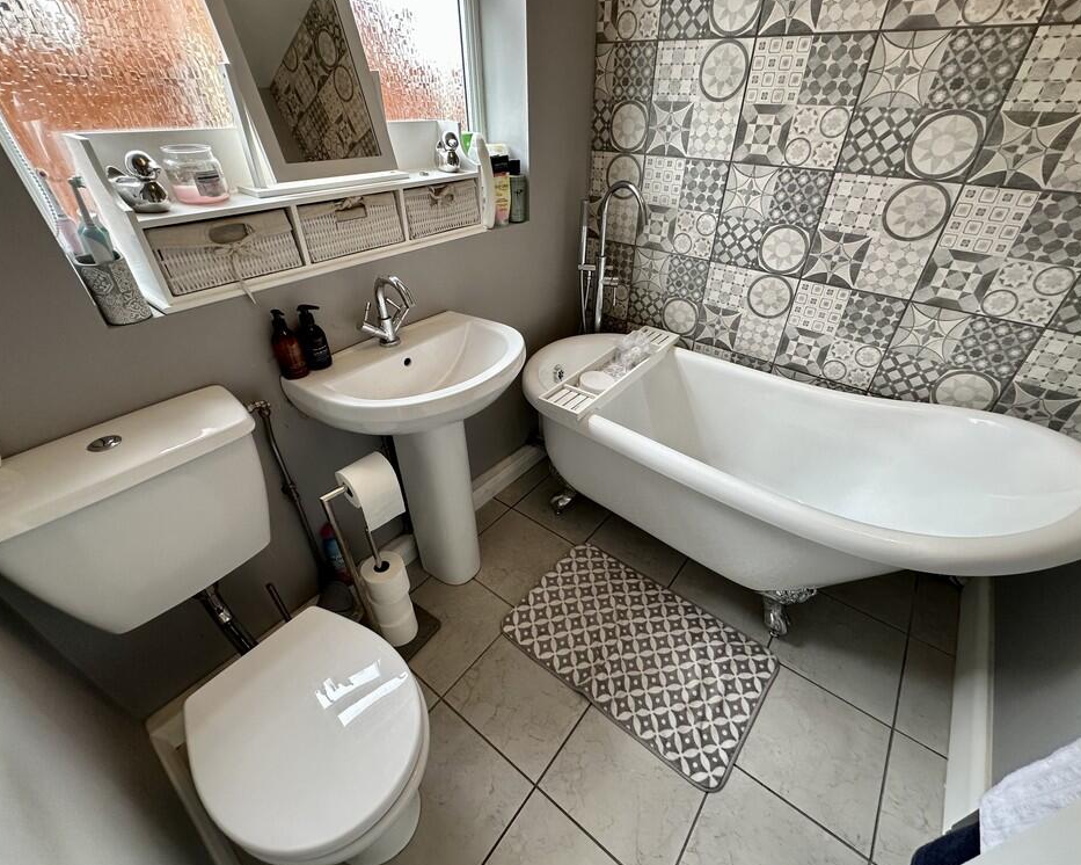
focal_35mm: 15
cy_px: 437
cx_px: 557
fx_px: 480
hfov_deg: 96.8
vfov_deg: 84.0
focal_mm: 2.22
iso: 160
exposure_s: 1/100
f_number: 2.2
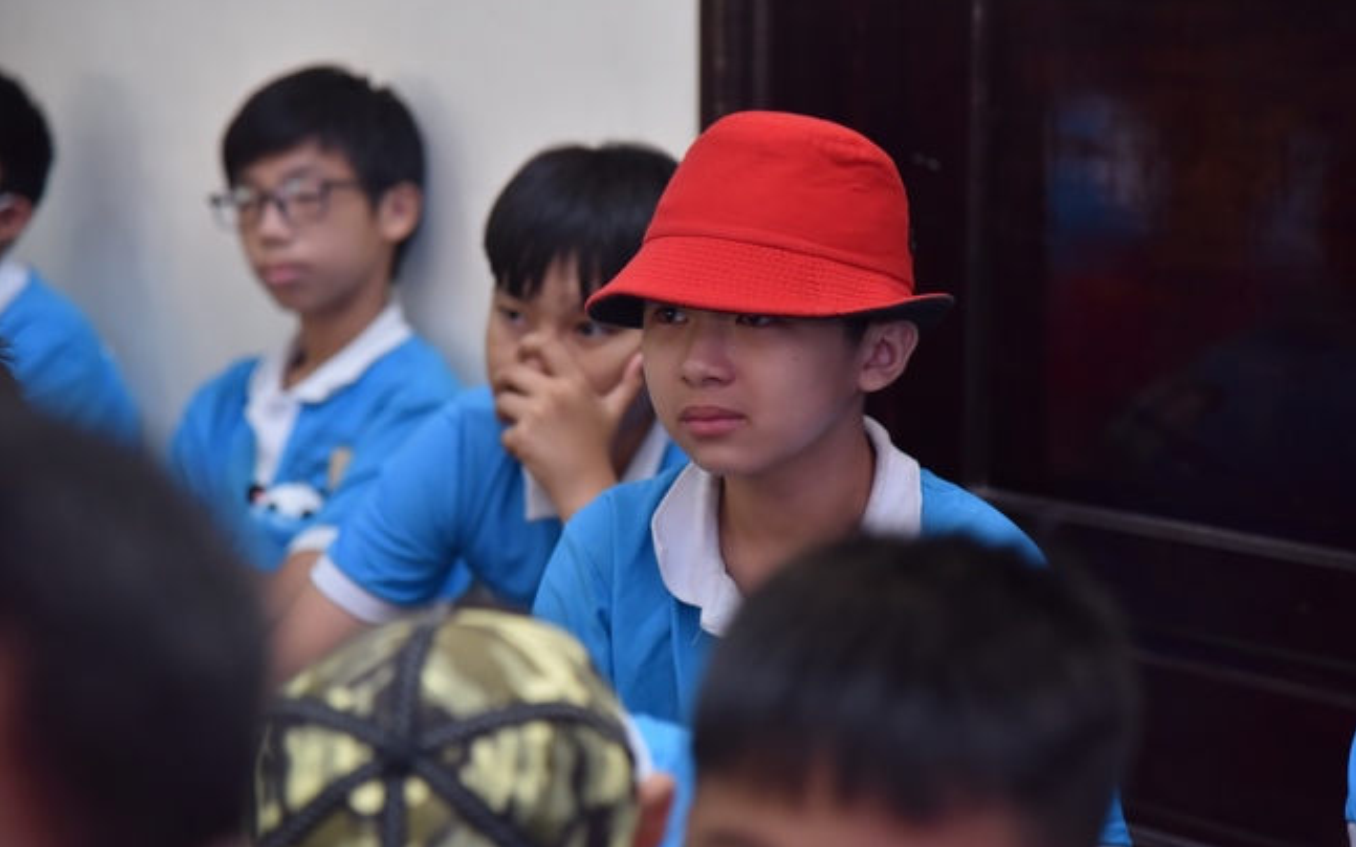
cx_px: 679
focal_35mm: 123
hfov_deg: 17.0
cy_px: 398
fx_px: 4544
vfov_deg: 10.6
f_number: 4
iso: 1600
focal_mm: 120
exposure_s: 1/125
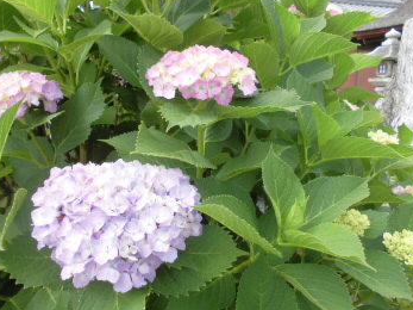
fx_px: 358
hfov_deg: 60.0
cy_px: 166
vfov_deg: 46.7
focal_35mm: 30
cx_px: 208
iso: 100
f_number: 3.5
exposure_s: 1/160
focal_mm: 4.6
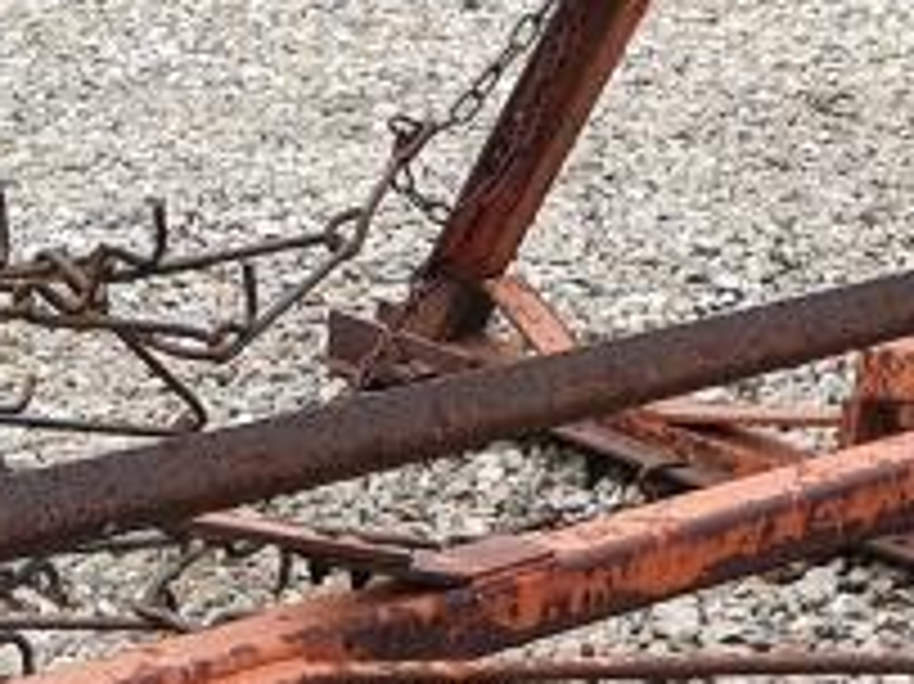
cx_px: 230
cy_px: 1220
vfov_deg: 10.6
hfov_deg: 15.0
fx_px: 3457
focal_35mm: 131
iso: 50
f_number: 2.4
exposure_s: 1/335
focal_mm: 4.32
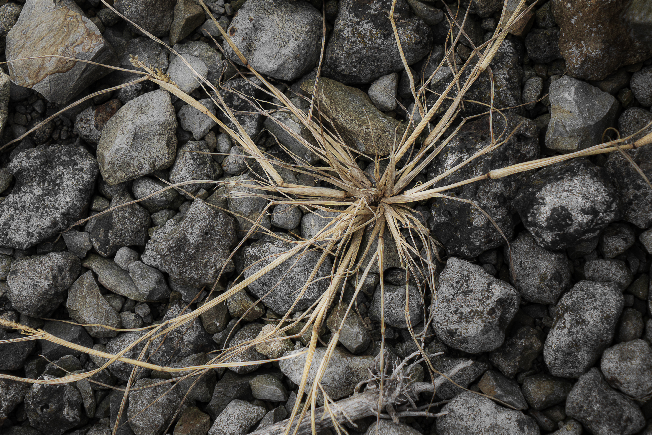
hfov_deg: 14.8
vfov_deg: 9.9
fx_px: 2517
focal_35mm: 139
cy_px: 218
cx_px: 326
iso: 100
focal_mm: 51
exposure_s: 1/200
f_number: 4
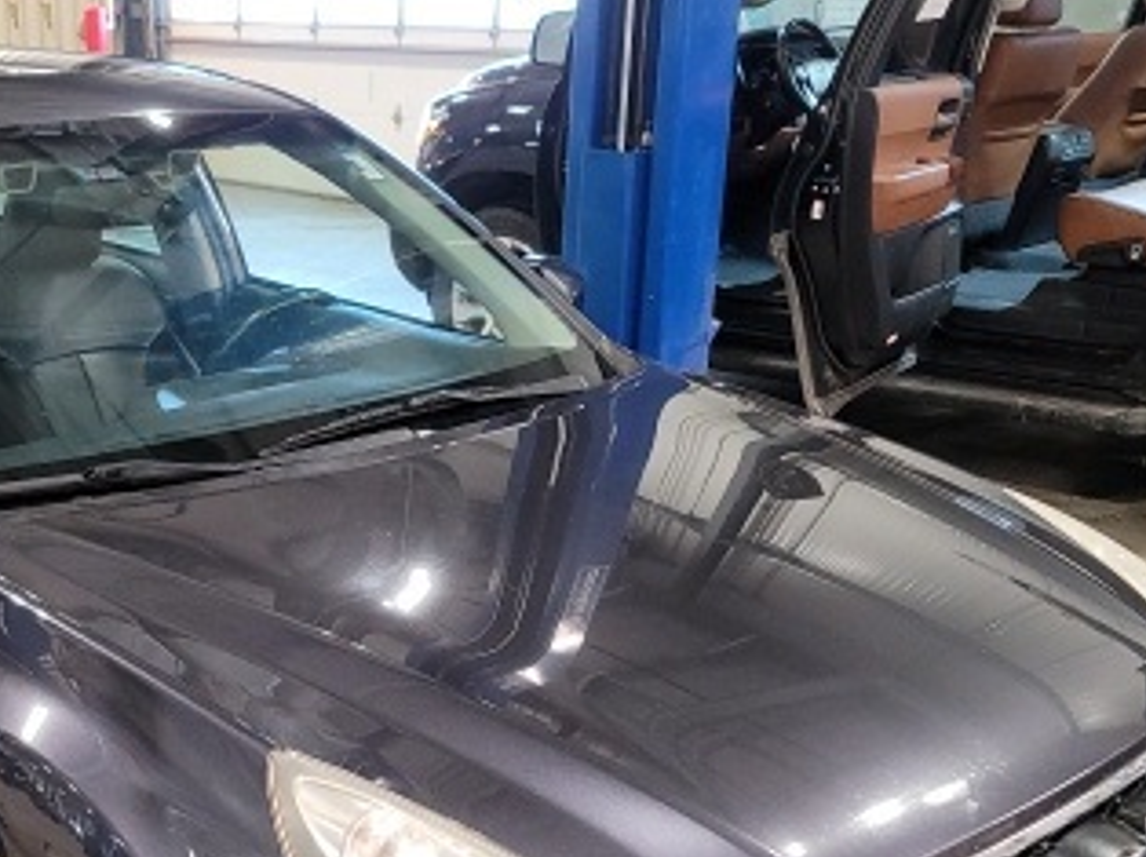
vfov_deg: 27.9
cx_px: 310
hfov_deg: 36.8
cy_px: 697
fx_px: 1687
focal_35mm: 51
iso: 682
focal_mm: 7
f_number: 1.8
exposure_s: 1/60
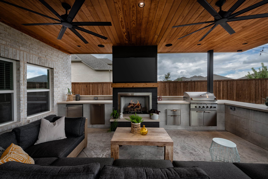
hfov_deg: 104.3
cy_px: 90
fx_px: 104
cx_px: 134
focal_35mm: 14
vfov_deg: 81.2
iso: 64
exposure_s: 1/20
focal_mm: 14
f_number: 8
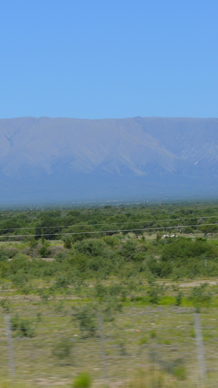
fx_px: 1463
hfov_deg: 8.0
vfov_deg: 15.0
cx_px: -279
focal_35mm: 142
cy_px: 96
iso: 100
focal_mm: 35
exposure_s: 1/320
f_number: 9
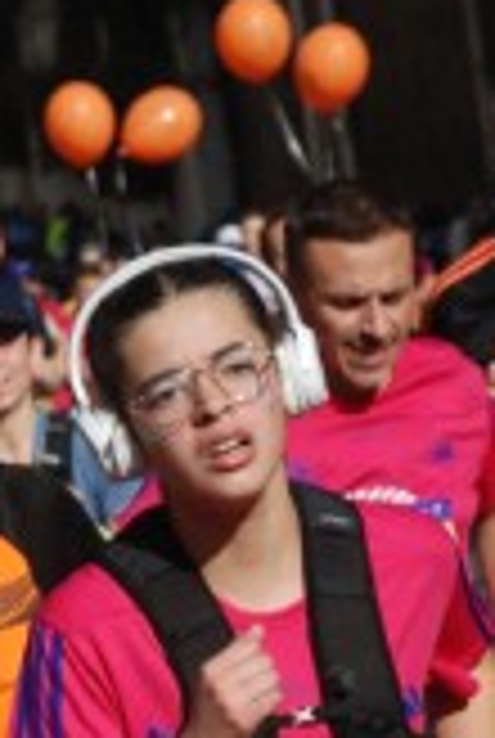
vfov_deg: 4.2
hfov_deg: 2.8
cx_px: 79
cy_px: 760
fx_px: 10125
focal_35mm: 493
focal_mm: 90
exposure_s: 1/2000
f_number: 8
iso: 1000
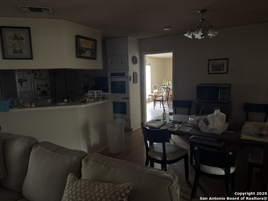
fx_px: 186
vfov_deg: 56.8
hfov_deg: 71.6
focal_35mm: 24
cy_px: 100
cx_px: 134
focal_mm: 6.76
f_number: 1.78
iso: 1600
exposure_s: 1/30
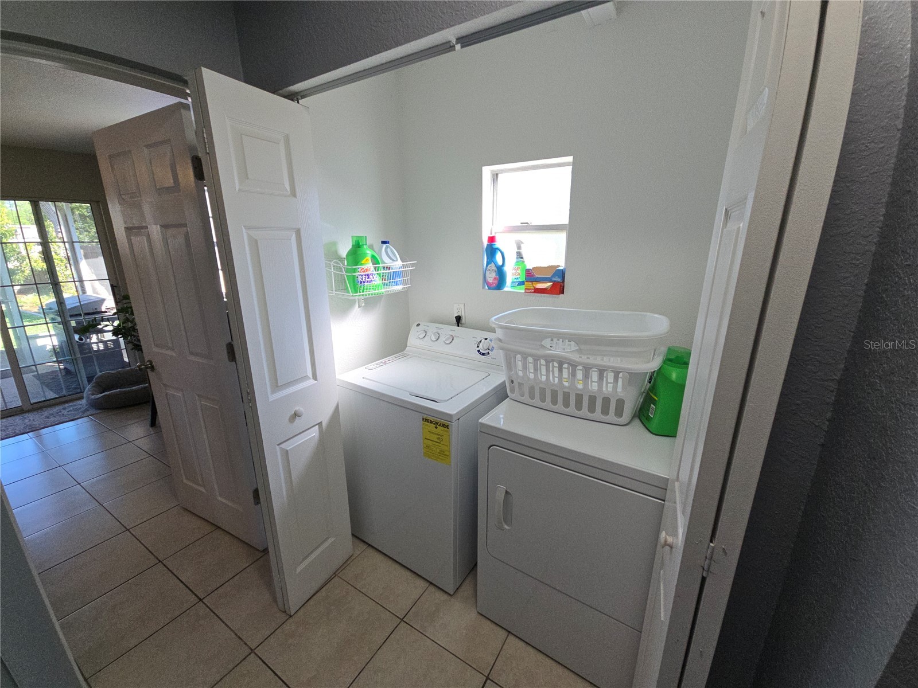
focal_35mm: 13
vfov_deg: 89.9
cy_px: 344
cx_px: 459
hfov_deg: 106.2
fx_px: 345
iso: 80
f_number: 2.2
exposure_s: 1/120
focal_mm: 2.2
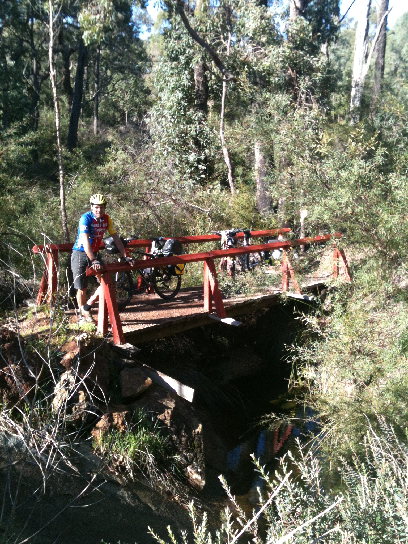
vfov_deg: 52.6
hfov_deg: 40.7
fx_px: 550
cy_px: 272
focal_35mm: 35
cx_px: 204
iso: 64
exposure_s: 1/211
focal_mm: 3.85
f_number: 2.8
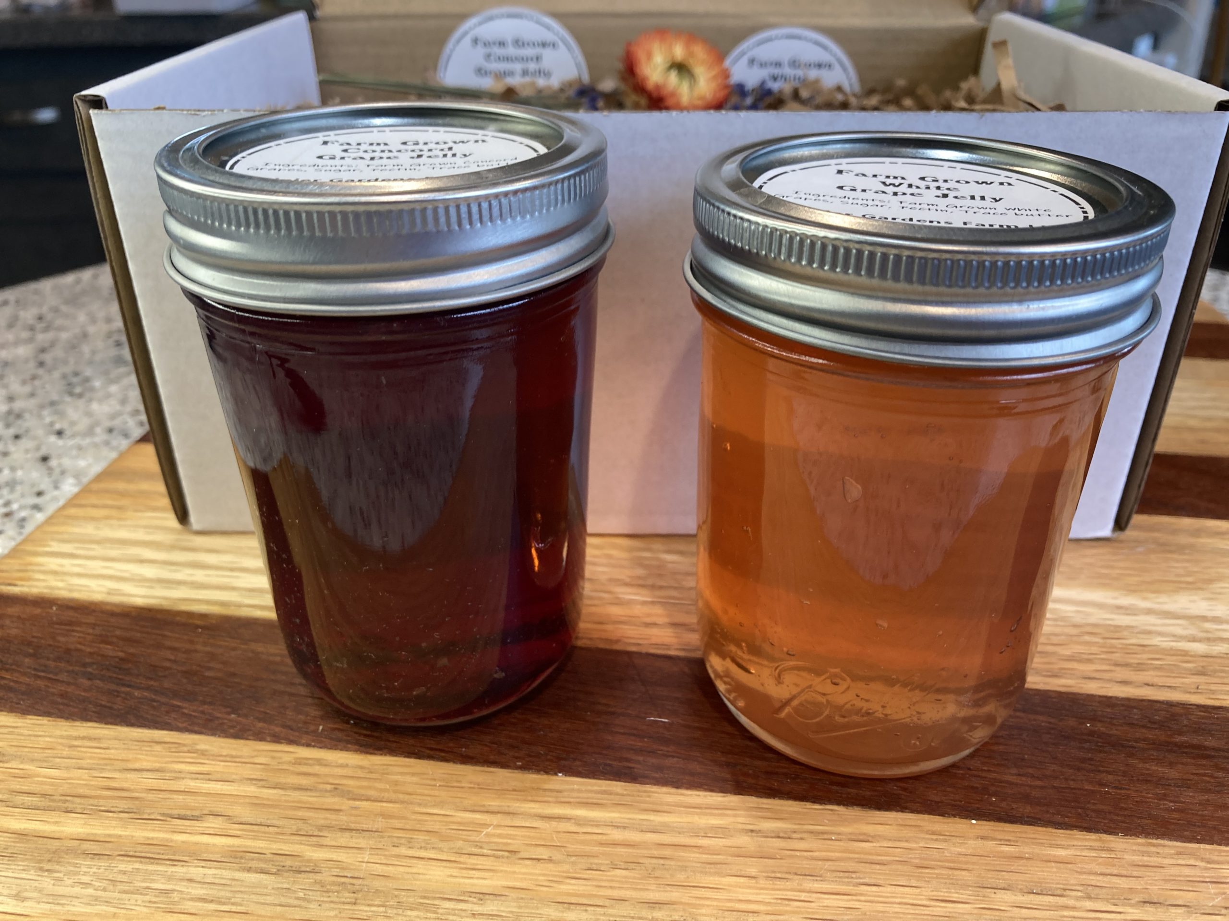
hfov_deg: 63.4
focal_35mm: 28
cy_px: 460
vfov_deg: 49.7
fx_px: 994
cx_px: 614
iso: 80
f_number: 1.8
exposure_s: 1/60
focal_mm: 3.99
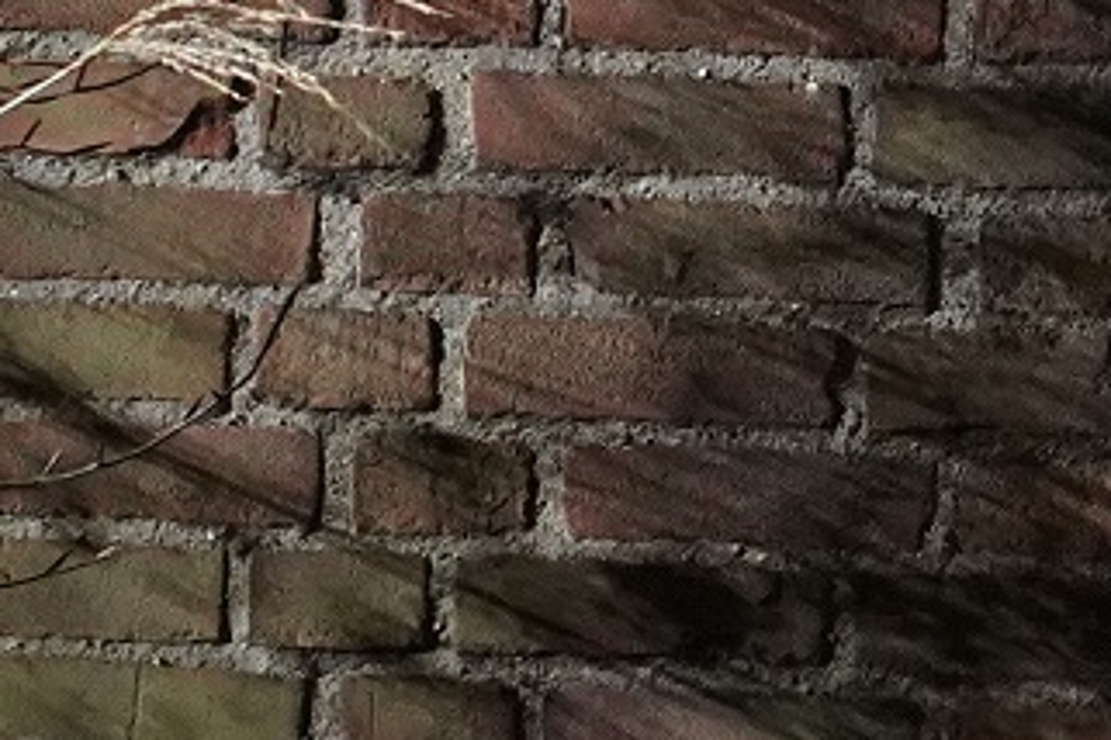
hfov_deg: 3.3
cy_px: -425
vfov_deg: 2.2
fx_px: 19379
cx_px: 2457
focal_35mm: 628
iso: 10000
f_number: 4
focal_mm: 105
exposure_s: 1/125
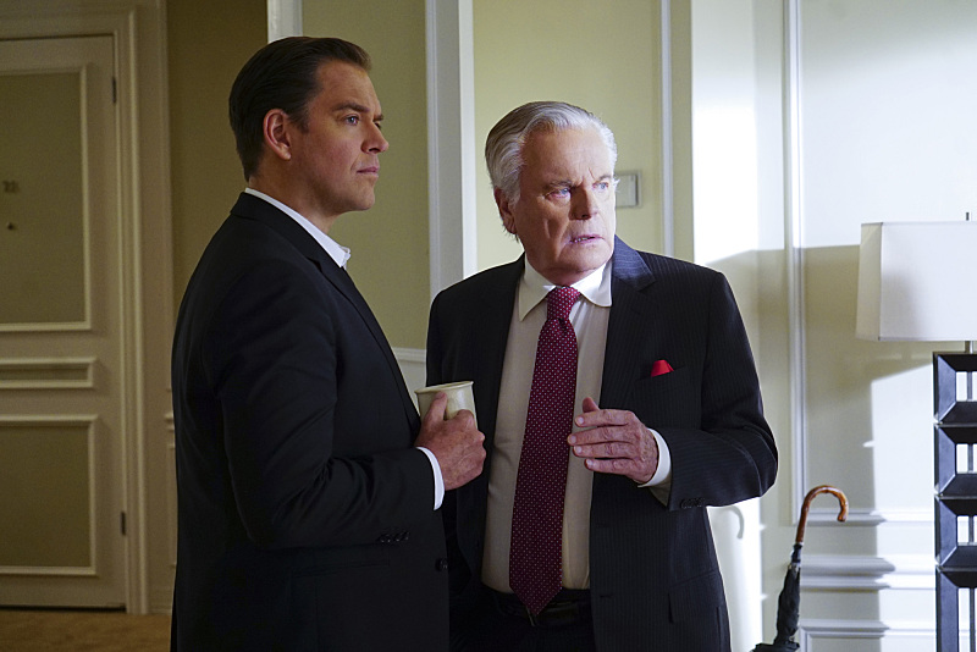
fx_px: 1629
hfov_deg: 33.4
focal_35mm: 60
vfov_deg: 22.6
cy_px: 326
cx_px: 488
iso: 4000
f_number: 4
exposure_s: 1/125
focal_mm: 60
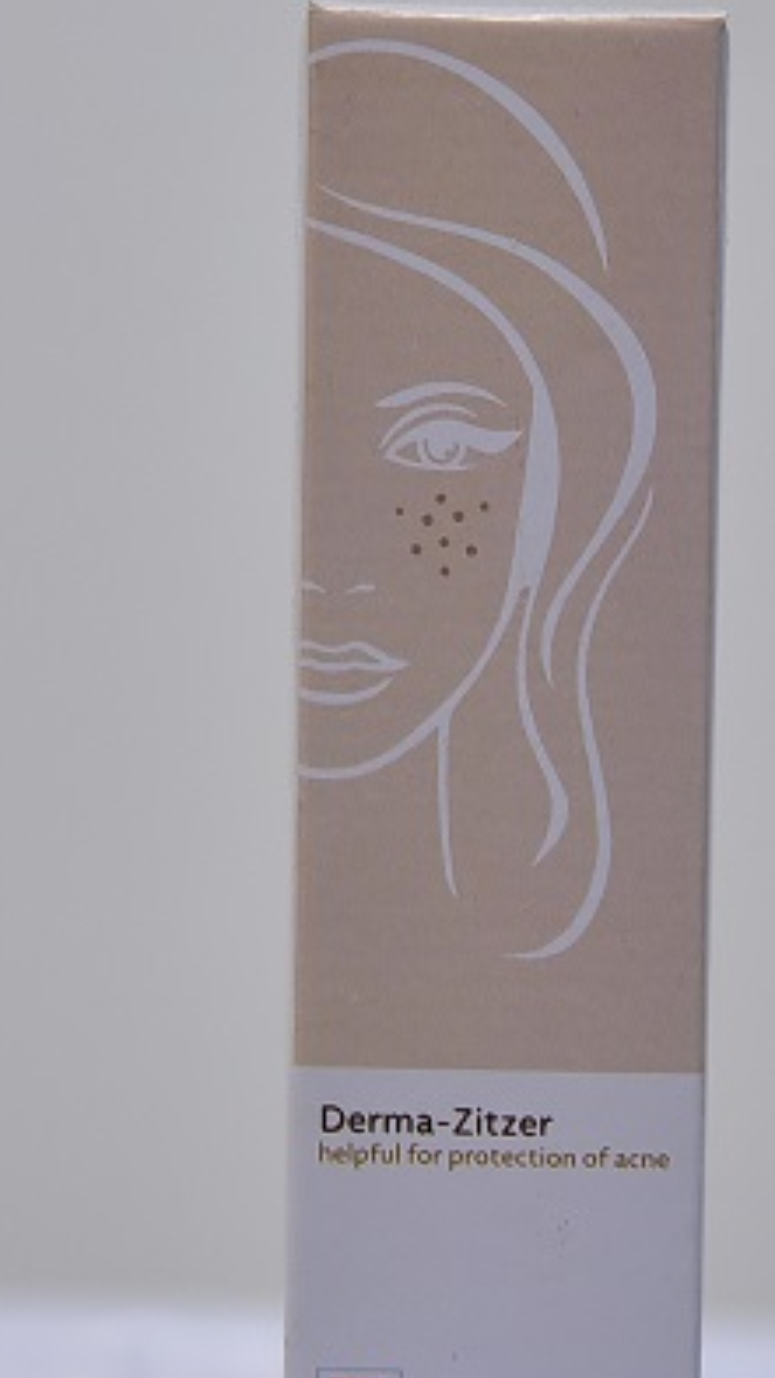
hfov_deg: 11.5
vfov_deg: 20.3
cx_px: 505
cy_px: 806
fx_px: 3837
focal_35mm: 105
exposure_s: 1/125
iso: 1000
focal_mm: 75
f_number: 4
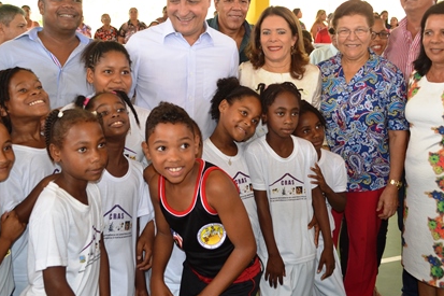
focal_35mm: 36
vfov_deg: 36.7
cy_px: 123
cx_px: 209
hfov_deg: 53.1
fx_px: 444
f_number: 3.5
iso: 450
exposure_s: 1/60
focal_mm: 18
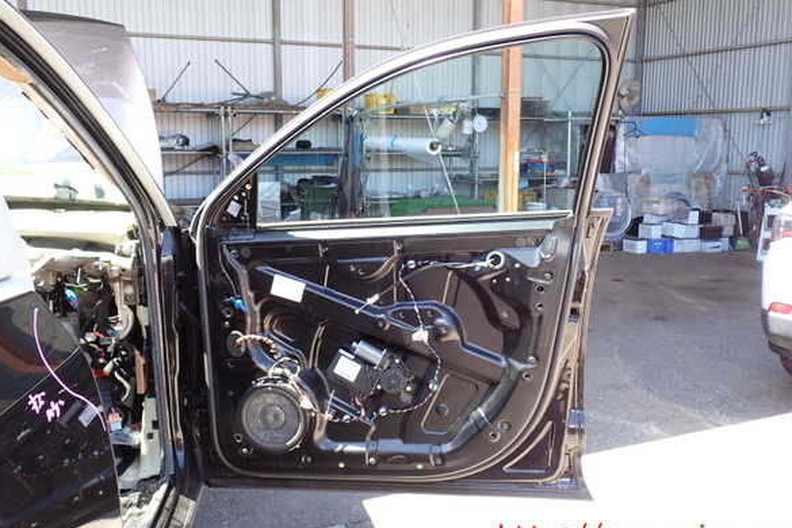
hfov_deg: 58.7
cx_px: 398
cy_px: 250
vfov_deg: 41.1
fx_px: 704
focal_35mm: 32
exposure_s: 1/80
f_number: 3.2
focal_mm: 5.4
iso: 100
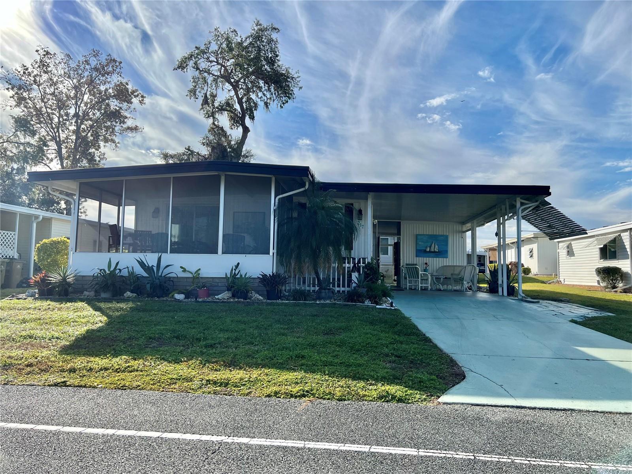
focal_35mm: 26
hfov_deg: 67.3
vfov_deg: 53.1
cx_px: 316
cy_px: 237
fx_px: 475
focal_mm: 5.7
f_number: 1.5
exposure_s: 1/5319
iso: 50
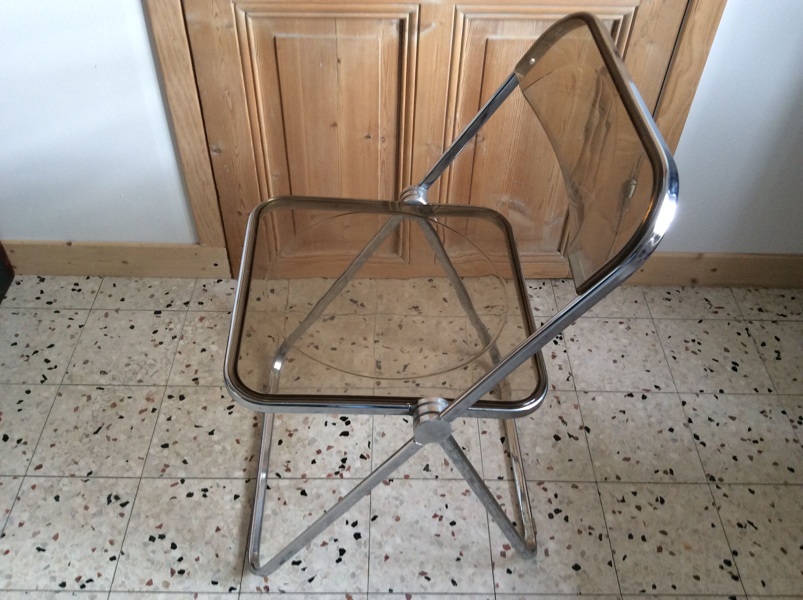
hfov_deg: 56.9
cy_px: 300
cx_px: 402
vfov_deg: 44.1
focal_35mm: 32
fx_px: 741
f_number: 2.4
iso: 64
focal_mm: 3.3
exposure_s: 1/25
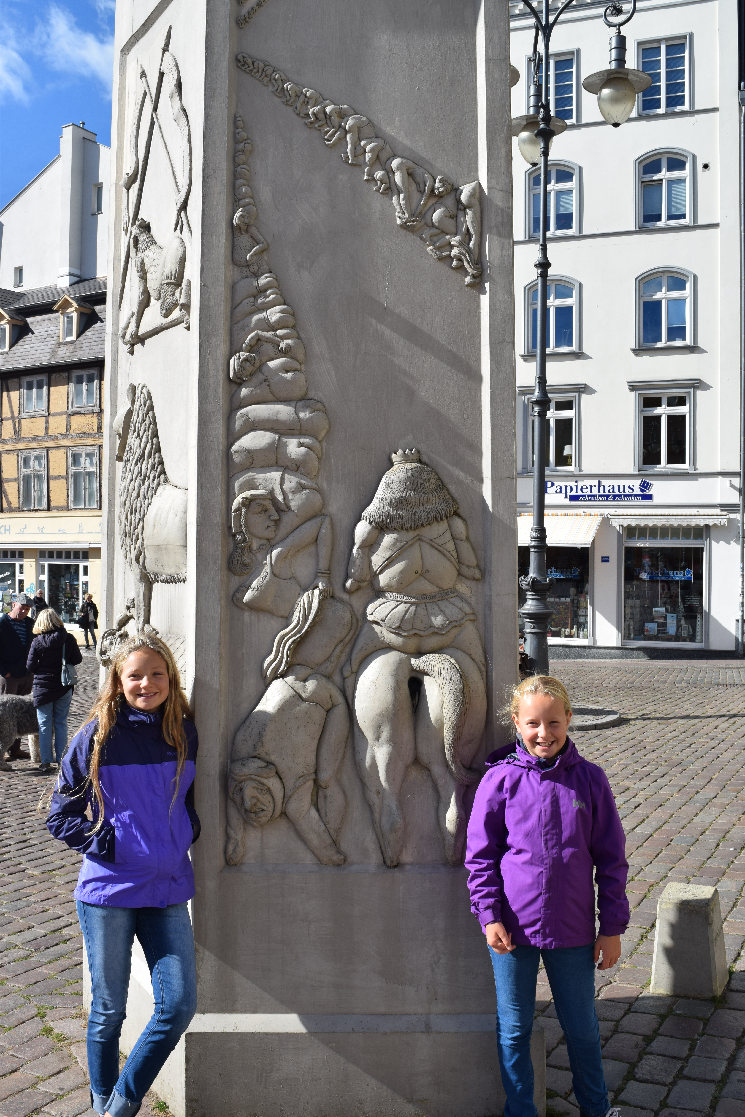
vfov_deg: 55.1
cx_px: 372
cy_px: 558
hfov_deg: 38.4
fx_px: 1071
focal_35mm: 34
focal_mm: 23
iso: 200
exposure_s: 1/400
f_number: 10
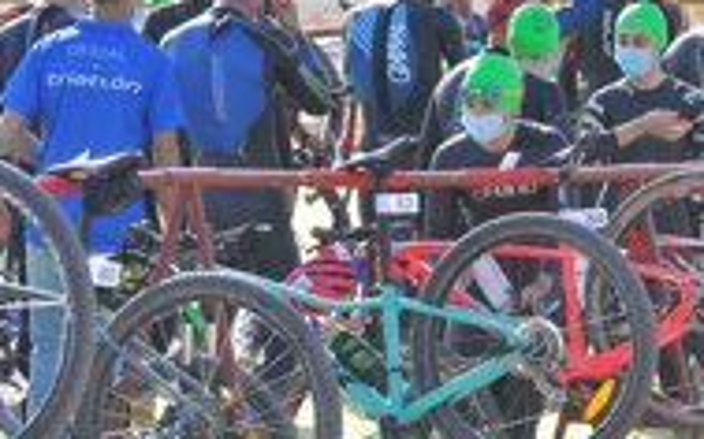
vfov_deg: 3.5
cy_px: 100
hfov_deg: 5.6
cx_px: 589
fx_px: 7193
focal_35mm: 375
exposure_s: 1/1000
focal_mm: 116
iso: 400
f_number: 5.6
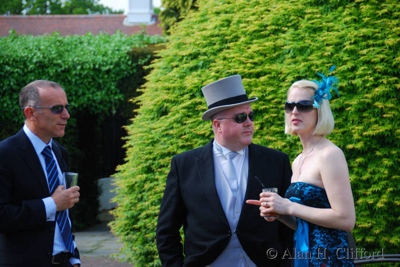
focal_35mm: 158
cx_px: 200
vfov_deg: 8.7
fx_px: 1751
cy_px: 134
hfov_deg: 13.0
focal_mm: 105
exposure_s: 1/200
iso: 125
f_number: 5.6
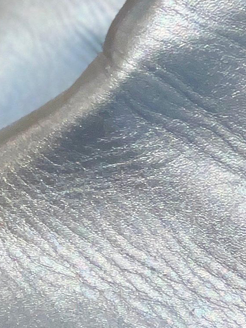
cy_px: 47
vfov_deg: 4.8
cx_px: 62
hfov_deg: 3.6
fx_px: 3891
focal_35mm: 411
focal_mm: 9
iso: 64
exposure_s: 1/40
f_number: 2.8
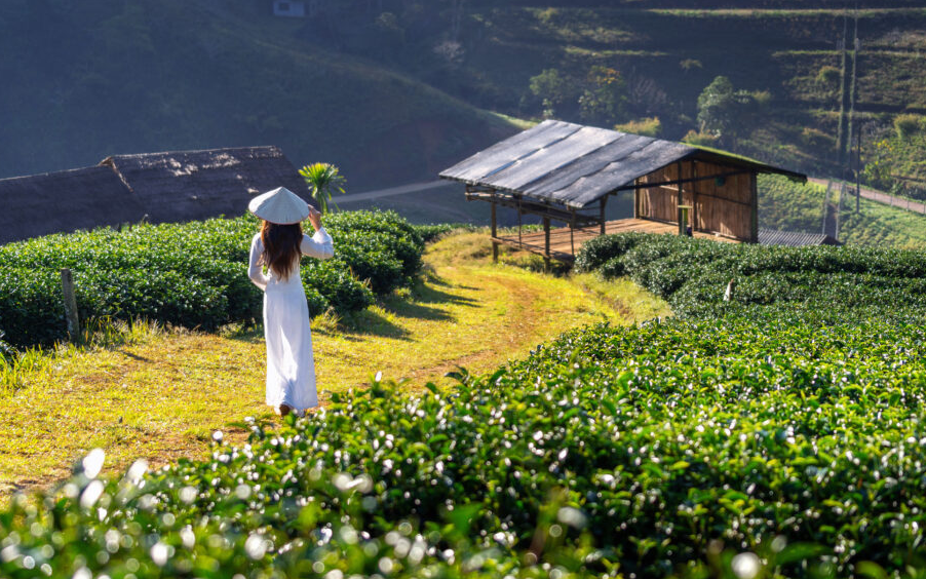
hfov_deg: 25.5
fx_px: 2044
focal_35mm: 81
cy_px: 331
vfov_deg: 16.1
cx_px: 431
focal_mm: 70
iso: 200
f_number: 4.5
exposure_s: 1/640
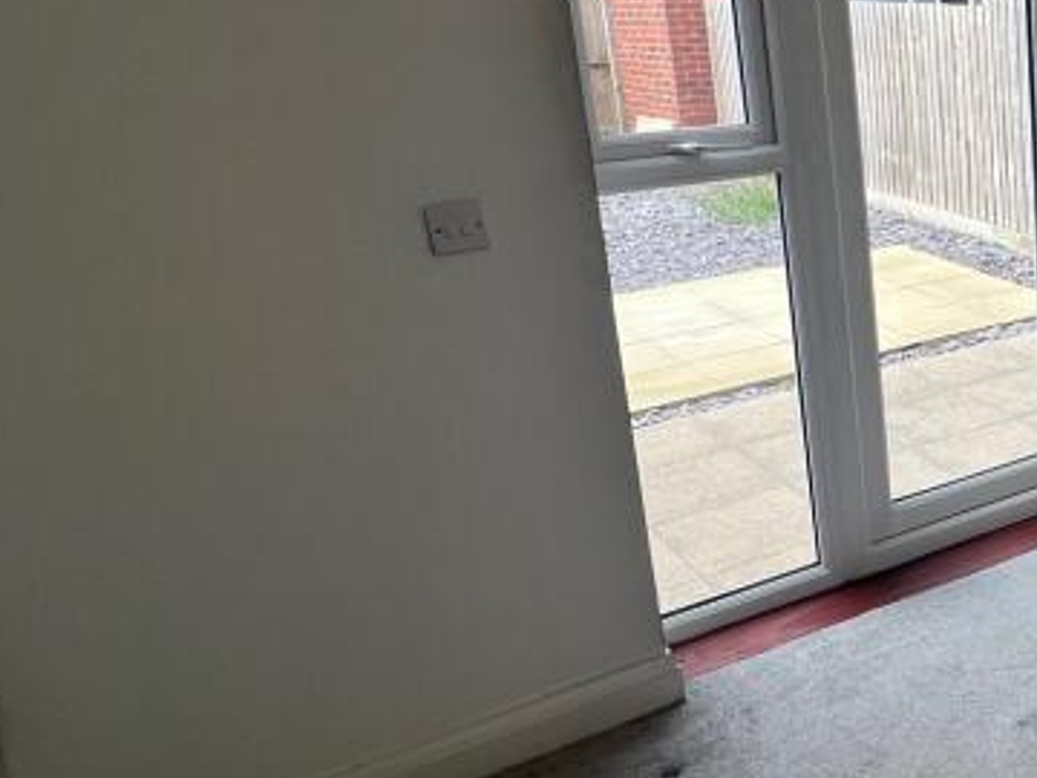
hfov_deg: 39.5
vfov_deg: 38.6
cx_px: 1178
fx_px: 1108
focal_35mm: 37
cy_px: 326
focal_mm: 1.57
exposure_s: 1/501
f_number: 1.8
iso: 32
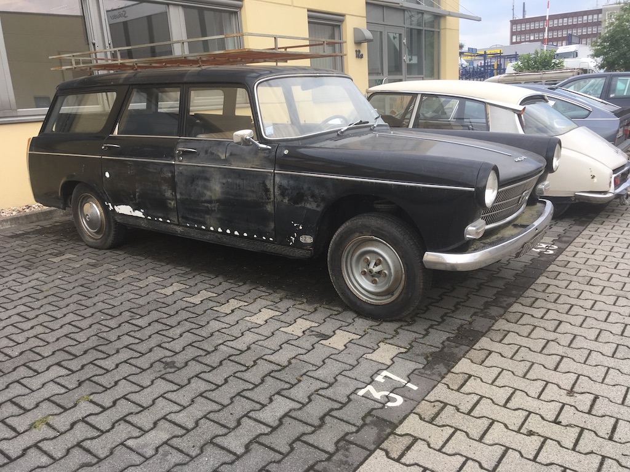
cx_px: 315
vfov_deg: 48.2
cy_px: 236
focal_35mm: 29
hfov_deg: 61.7
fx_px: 528
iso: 25
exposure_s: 1/167
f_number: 2.2
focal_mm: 4.15
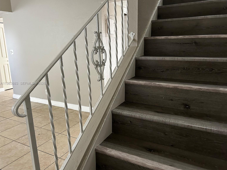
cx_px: 117
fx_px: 177
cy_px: 84
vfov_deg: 51.4
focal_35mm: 27
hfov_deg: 65.3
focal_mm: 5.7
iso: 400
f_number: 1.5
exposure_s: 1/60
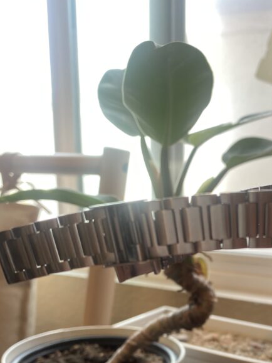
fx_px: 482
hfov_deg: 30.7
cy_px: 313
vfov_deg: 38.9
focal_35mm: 46
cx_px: 221
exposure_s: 1/120
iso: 50
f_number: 1.8
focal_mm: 4.25
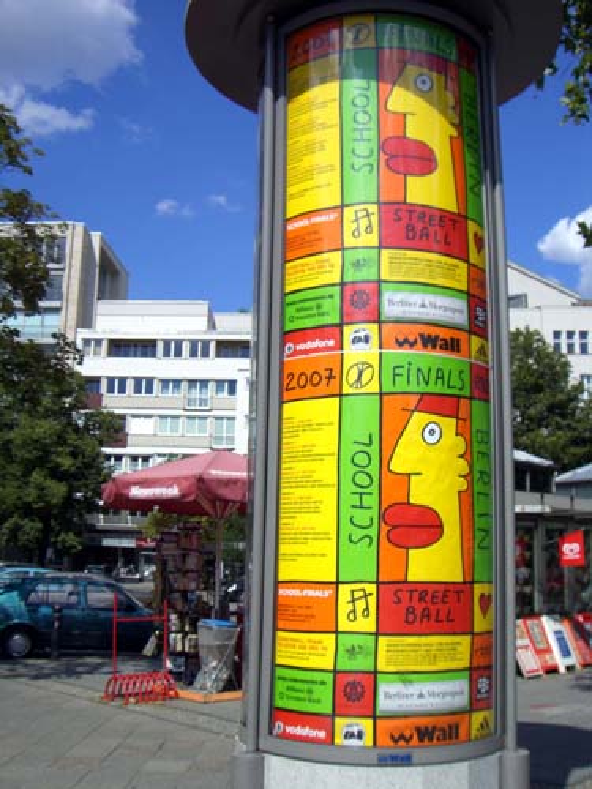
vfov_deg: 49.0
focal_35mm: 38
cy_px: 394
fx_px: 866
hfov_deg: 37.7
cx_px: 296
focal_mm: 6.2
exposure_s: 1/1250
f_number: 4.3
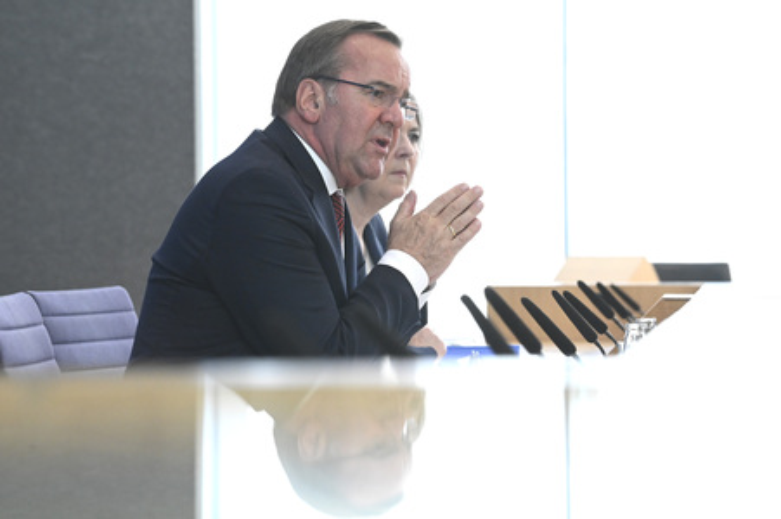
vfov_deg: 8.3
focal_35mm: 165
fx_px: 3577
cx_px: 390
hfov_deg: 12.5
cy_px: 260
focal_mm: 165
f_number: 8
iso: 3200
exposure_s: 1/640
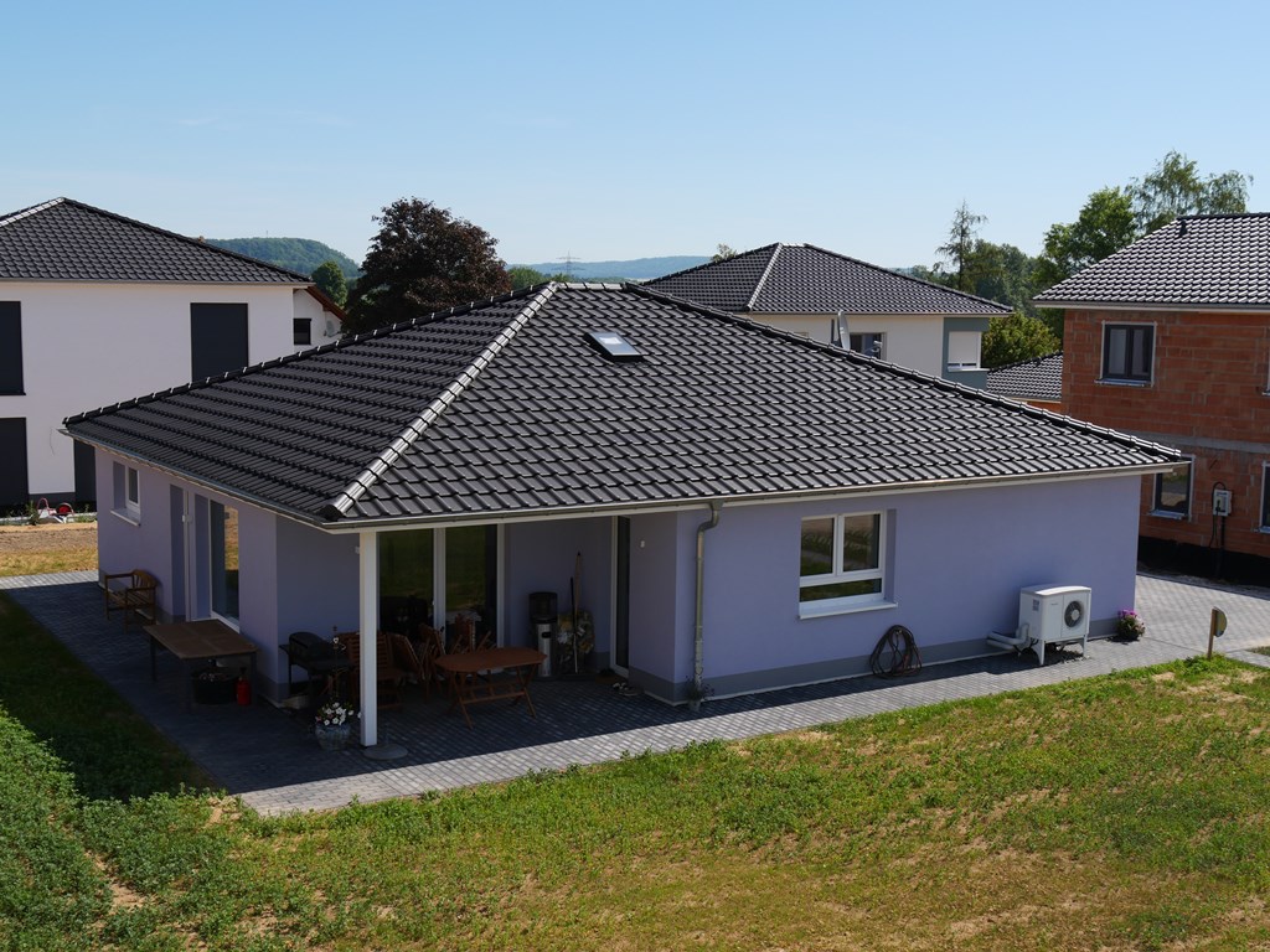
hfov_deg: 44.8
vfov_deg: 34.3
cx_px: 635
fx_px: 1541
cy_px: 476
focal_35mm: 42
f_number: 8
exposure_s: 1/400
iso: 200
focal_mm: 21
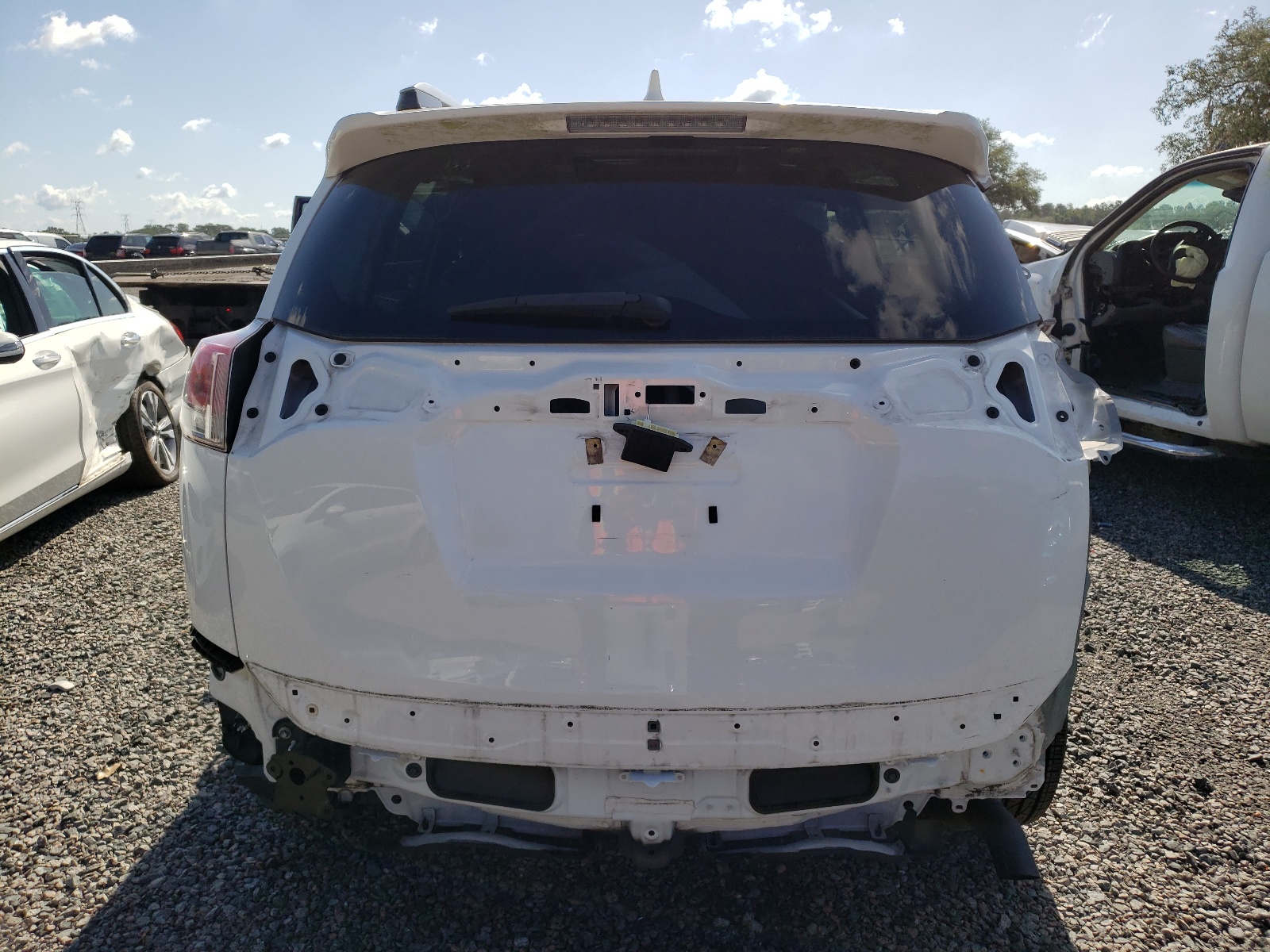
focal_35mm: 26
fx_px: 954
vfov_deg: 53.1
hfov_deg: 67.3
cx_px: 635
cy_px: 476
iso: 50
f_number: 1.5
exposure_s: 1/3333
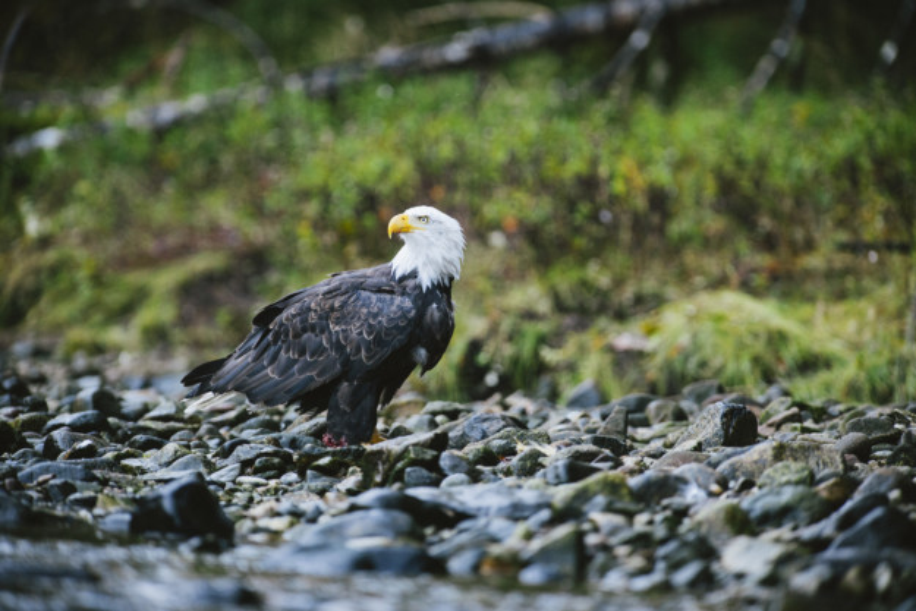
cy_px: 306
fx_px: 10688
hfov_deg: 4.9
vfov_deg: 3.3
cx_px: 458
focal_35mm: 420
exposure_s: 1/400
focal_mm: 420
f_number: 4
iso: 1600
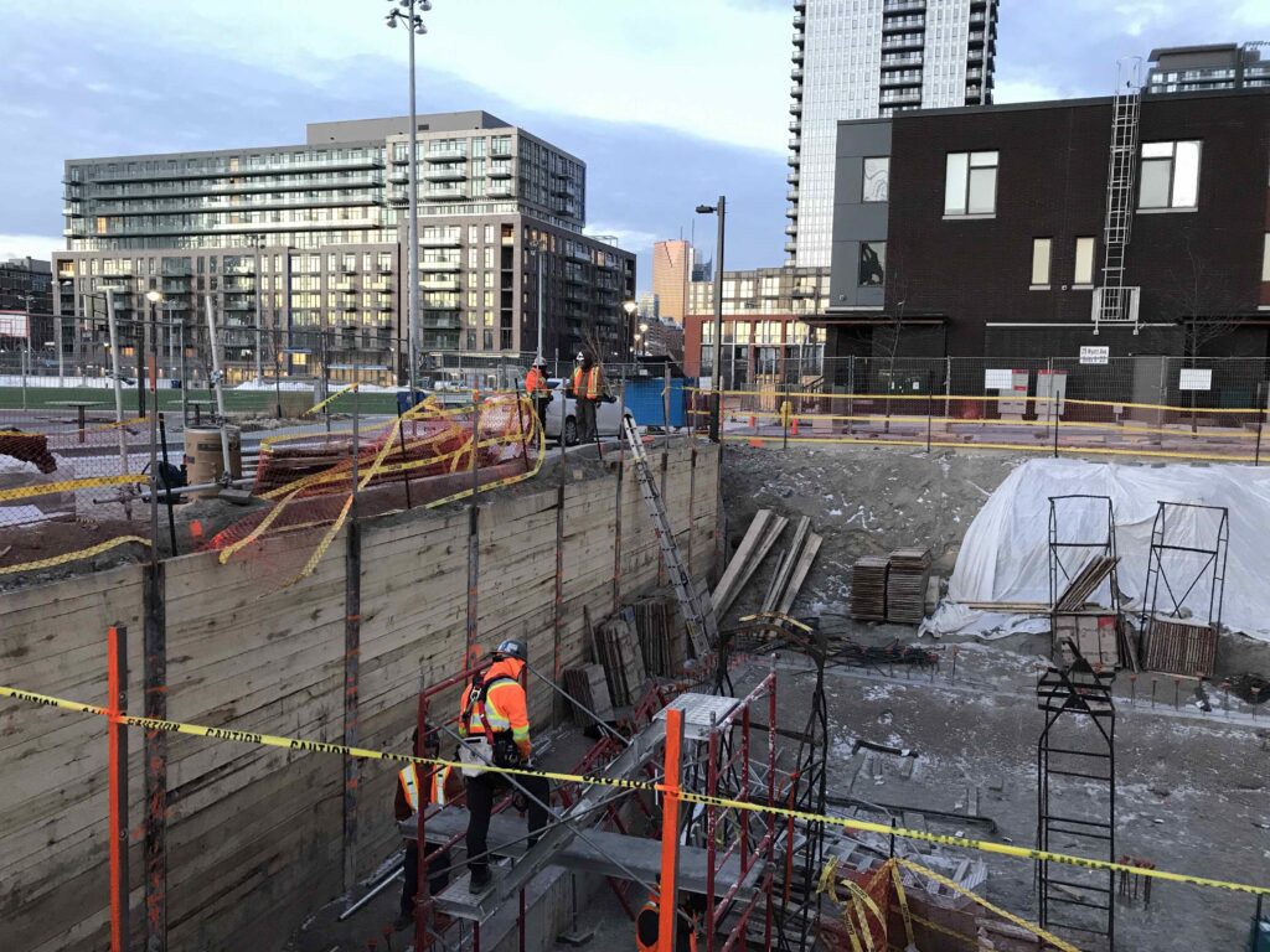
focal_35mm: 28
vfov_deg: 49.7
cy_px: 476
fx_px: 1027
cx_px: 635
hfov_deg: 63.4
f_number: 1.8
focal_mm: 3.99
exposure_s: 1/17
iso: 40
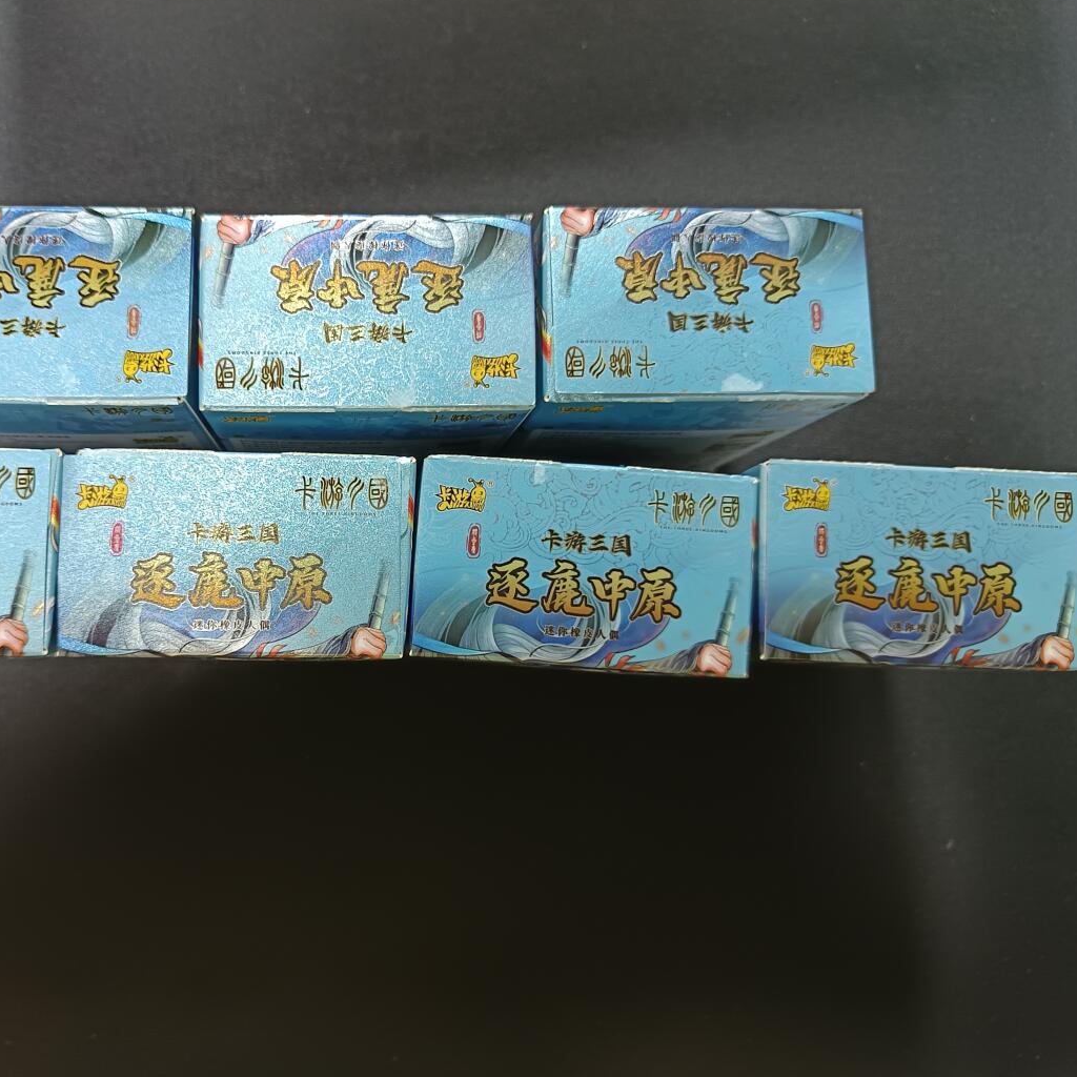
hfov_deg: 54.9
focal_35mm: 29
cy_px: 536
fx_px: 1021
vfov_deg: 55.6
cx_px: 398
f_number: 1.7
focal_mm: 5.31
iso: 955
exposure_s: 1/33.3
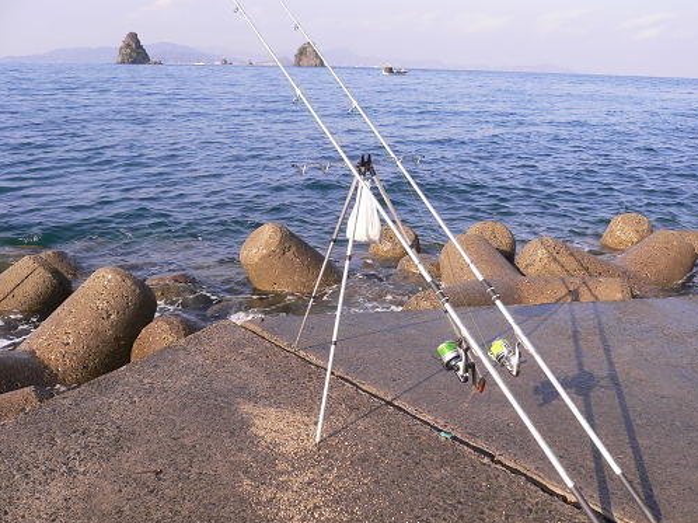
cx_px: 357
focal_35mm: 36
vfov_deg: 39.6
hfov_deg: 51.4
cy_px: 257
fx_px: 726
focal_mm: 5.8
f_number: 5.6
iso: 100
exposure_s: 1/250
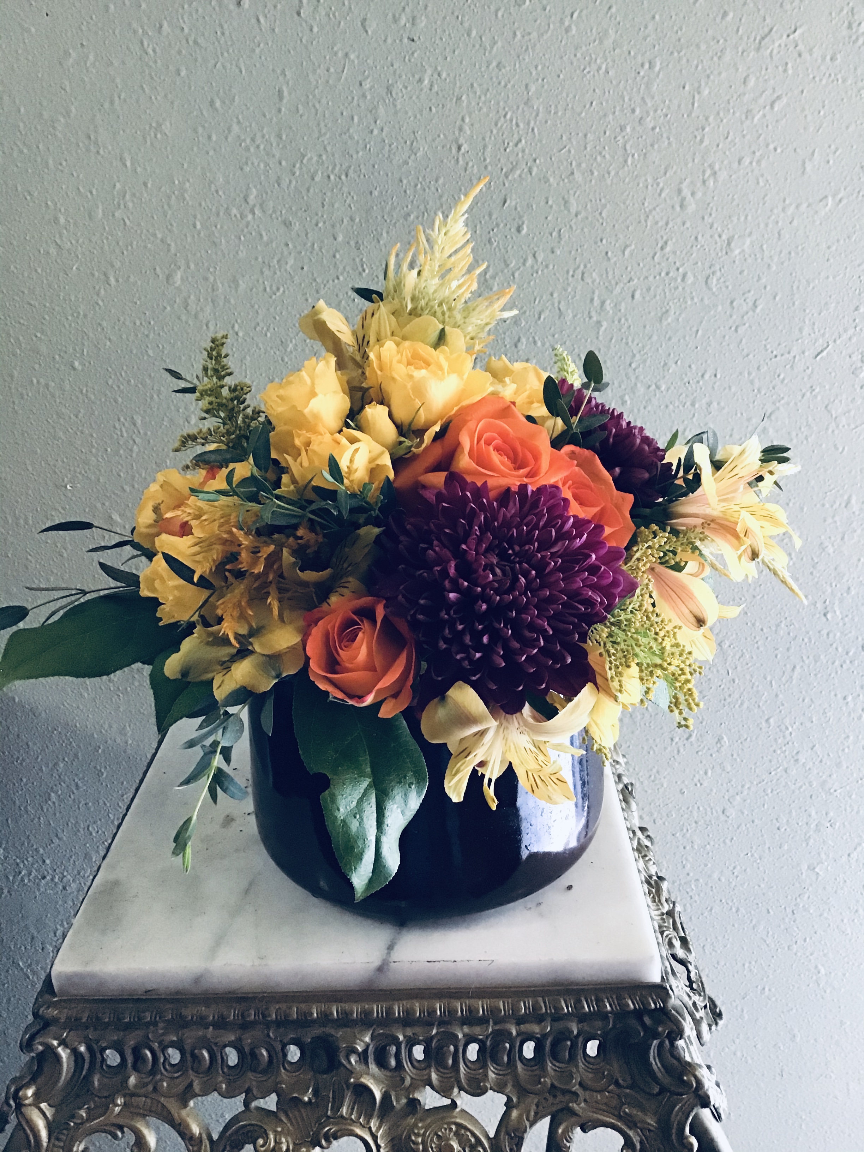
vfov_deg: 58.4
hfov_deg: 45.4
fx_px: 1032
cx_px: 432
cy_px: 576
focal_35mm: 31
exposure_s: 1/30
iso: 160
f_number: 2.4
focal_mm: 3.3
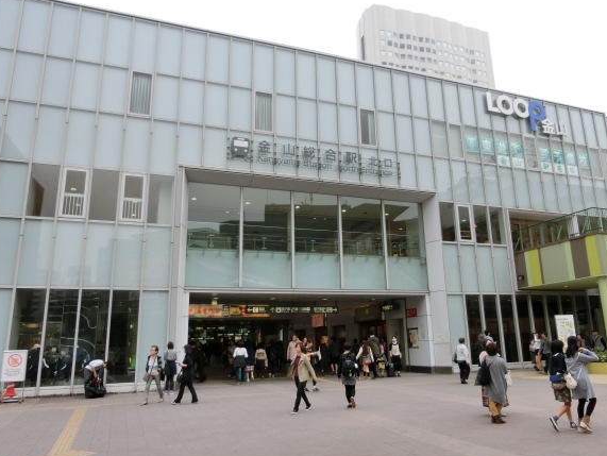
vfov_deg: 49.8
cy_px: 216
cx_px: 324
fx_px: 491
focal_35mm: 28
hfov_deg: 63.3
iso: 80
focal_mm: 4.5
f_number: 3.5
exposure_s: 1/200
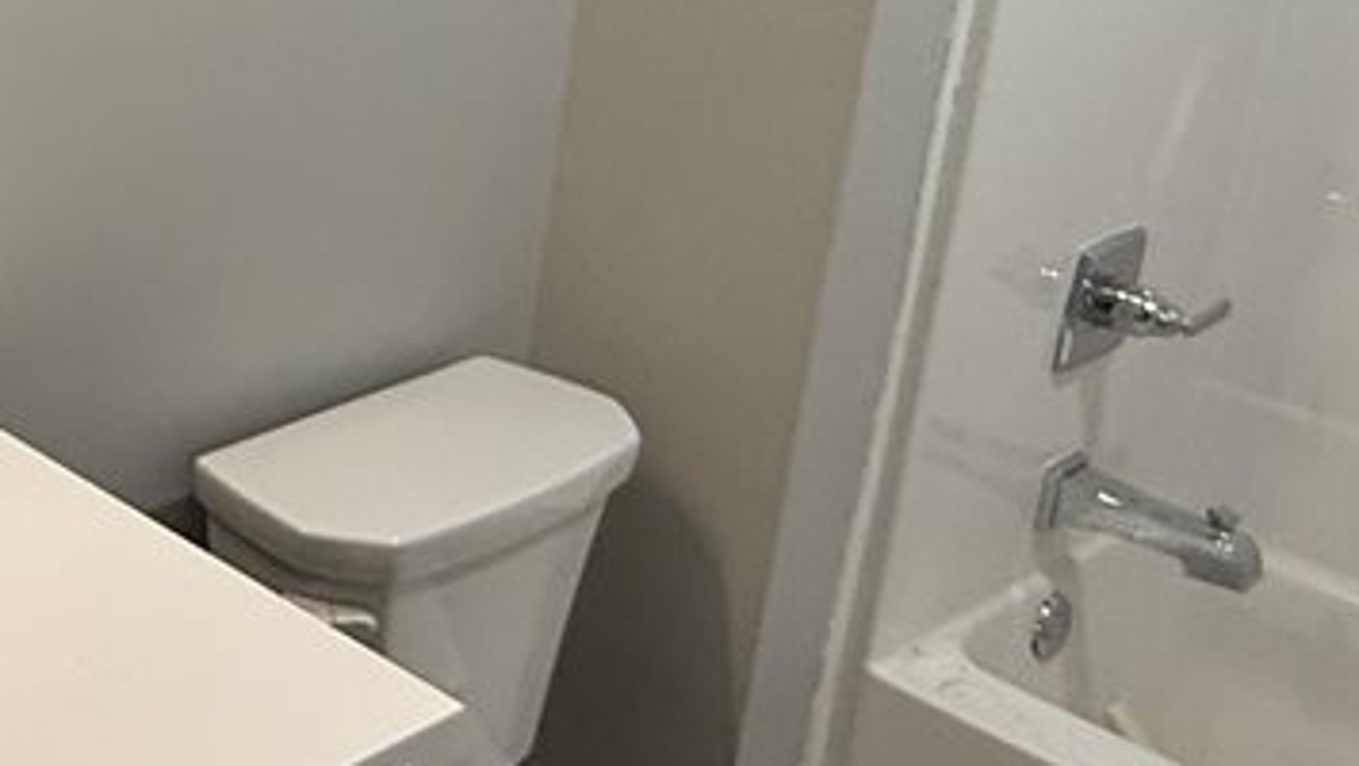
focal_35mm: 55
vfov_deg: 21.4
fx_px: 1983
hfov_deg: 32.9
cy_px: 100
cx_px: -153
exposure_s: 1/120
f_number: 2.2
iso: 250
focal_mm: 2.22
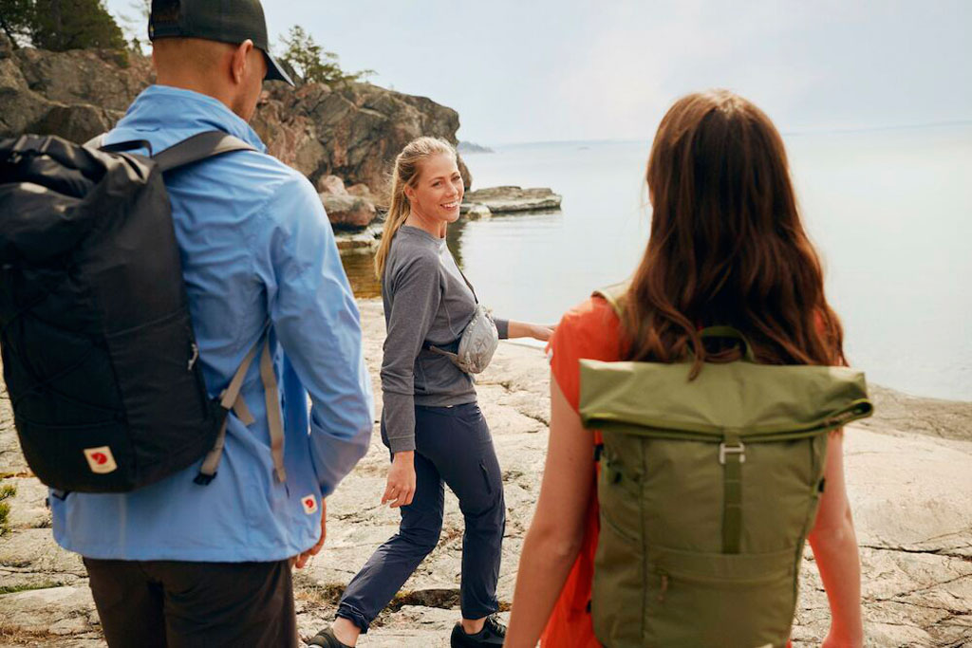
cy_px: 324
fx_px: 1080
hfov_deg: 48.5
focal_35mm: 40
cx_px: 486
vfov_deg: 33.4
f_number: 4.5
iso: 100
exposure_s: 1/1000
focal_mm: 40
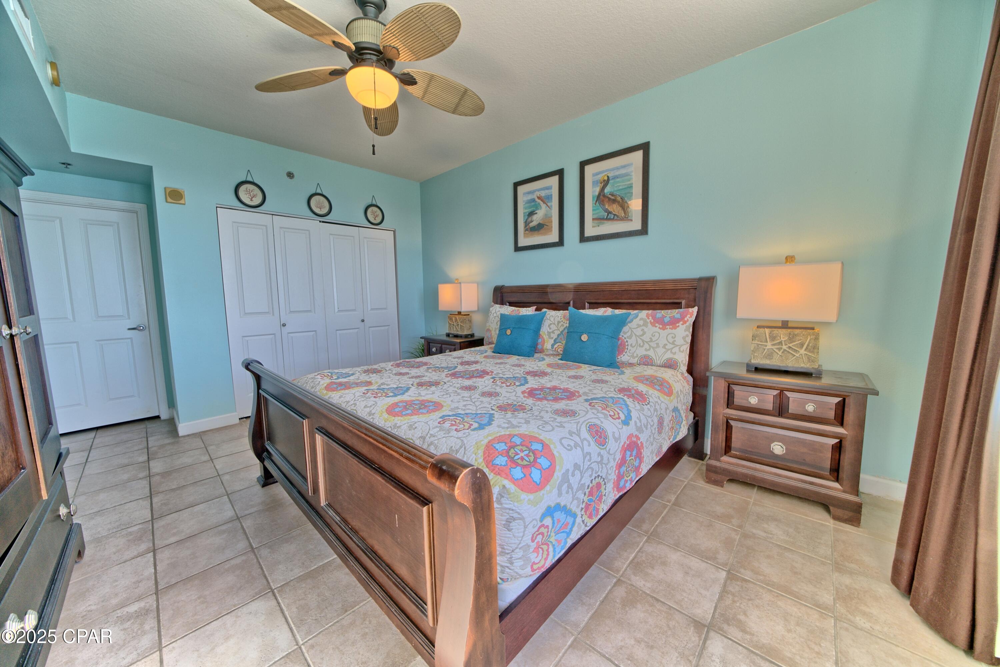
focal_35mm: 12
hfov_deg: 112.6
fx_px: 333
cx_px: 500
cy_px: 334
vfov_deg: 90.0
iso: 500
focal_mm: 12
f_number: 8
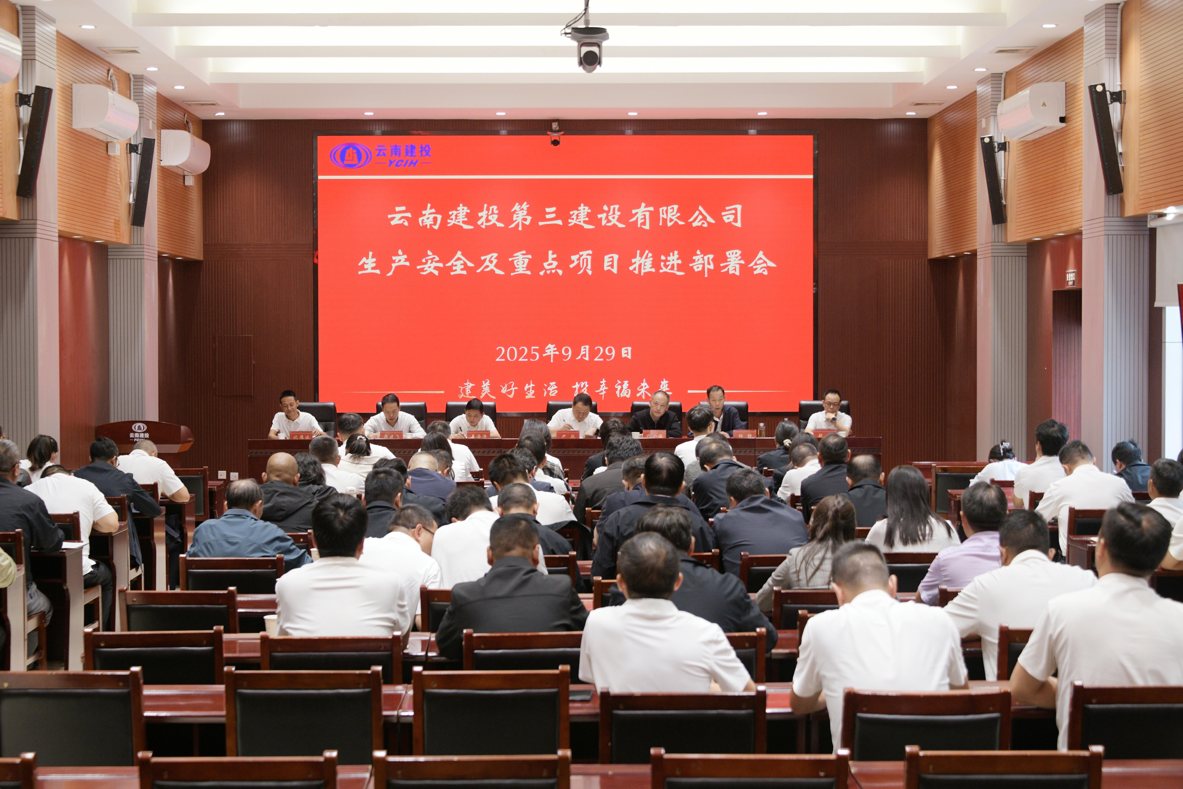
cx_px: 592
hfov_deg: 32.4
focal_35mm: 62
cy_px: 394
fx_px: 2037
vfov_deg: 21.9
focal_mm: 62
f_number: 5.6
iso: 1250
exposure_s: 1/125
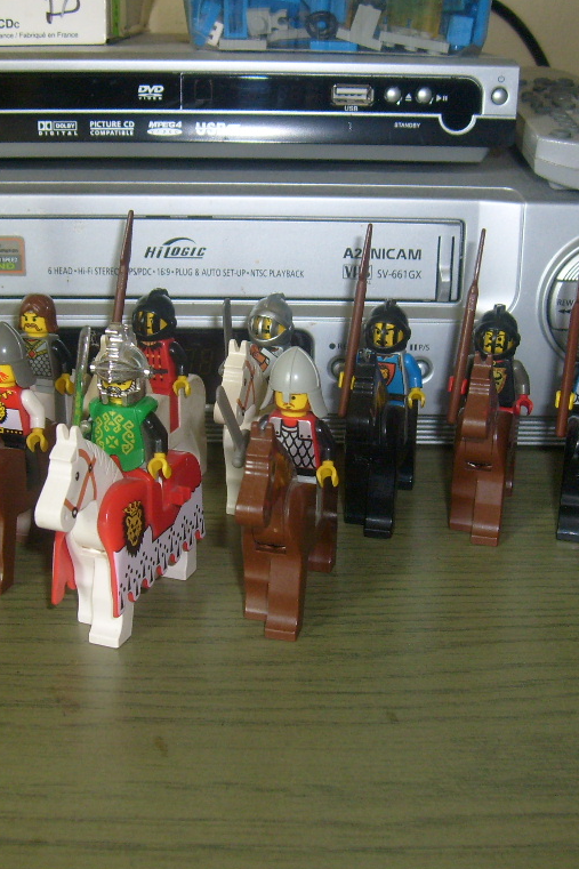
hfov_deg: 27.5
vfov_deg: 40.4
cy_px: 435
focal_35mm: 49
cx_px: 241
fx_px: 1183
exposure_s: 1/45
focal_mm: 5.8
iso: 100
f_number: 2.8
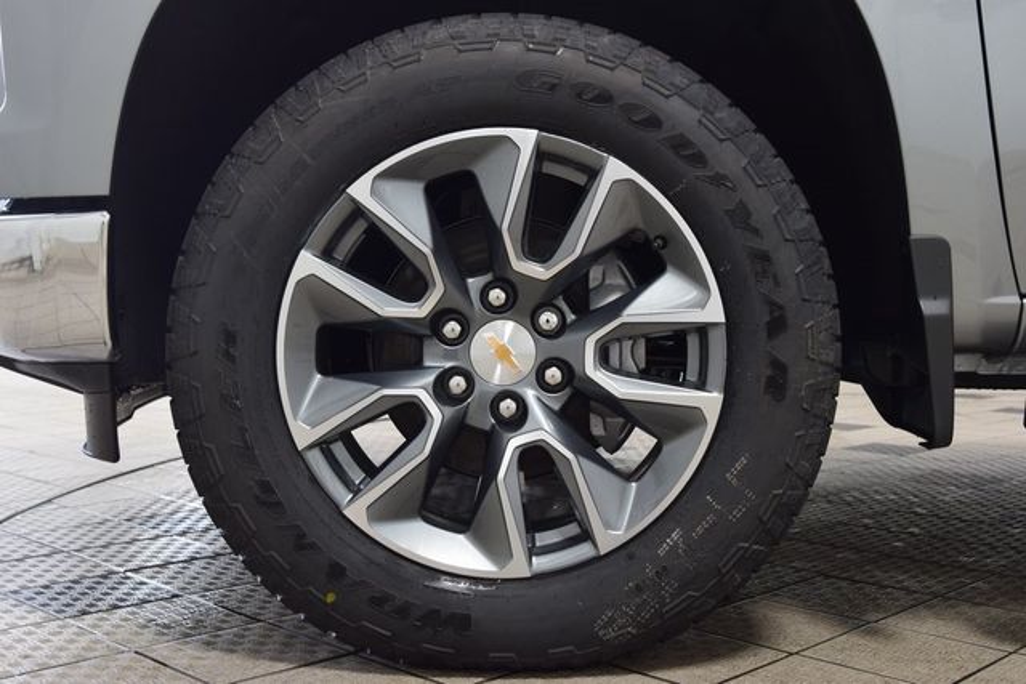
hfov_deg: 43.6
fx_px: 1283
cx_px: 513
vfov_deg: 29.9
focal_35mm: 45
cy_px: 342
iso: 640
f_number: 6.3
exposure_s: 1/15
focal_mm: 30
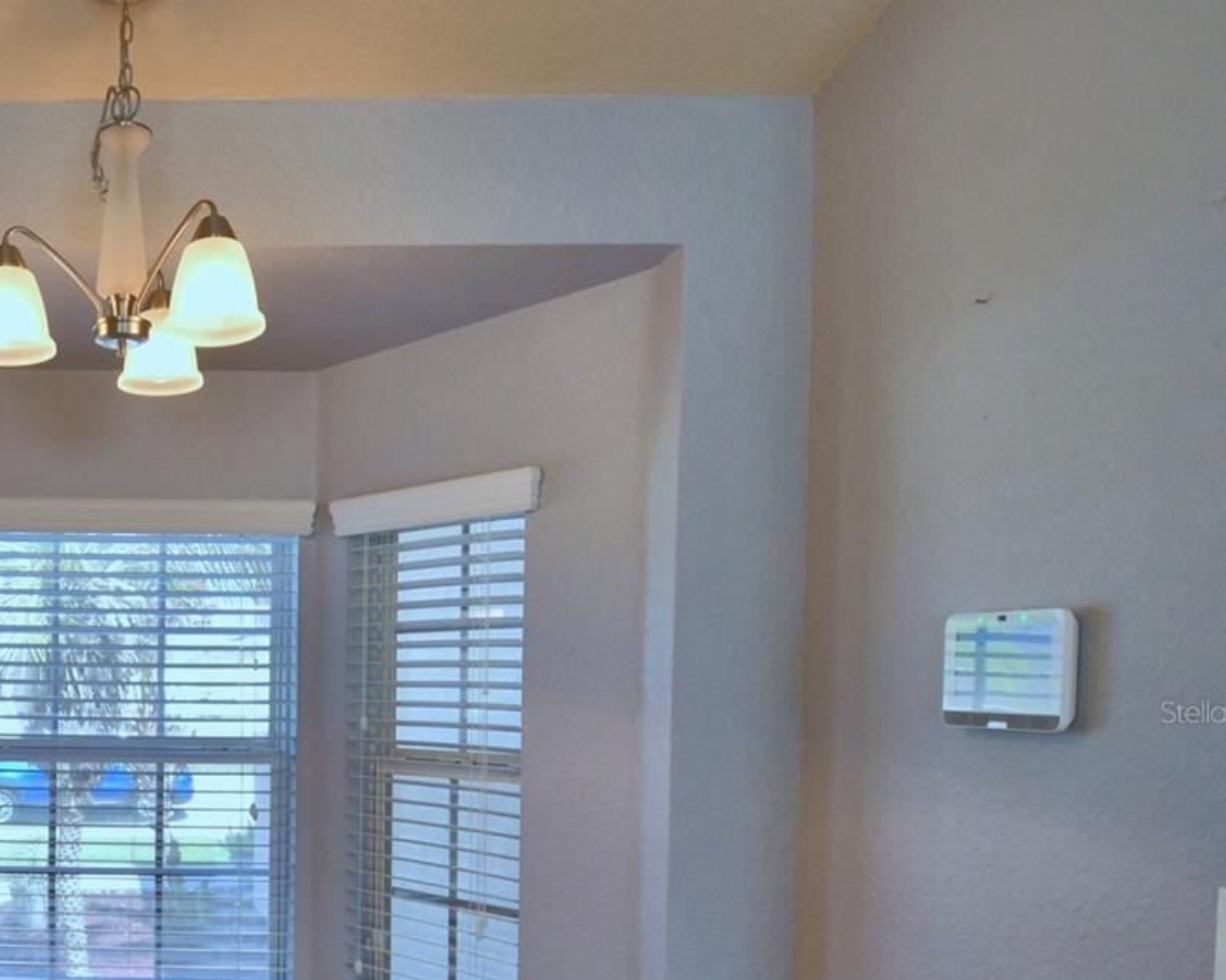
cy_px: 712
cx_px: 76
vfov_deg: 49.8
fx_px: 1016
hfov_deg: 52.8
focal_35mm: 28
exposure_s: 1/125
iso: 280
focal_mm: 10
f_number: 4.5
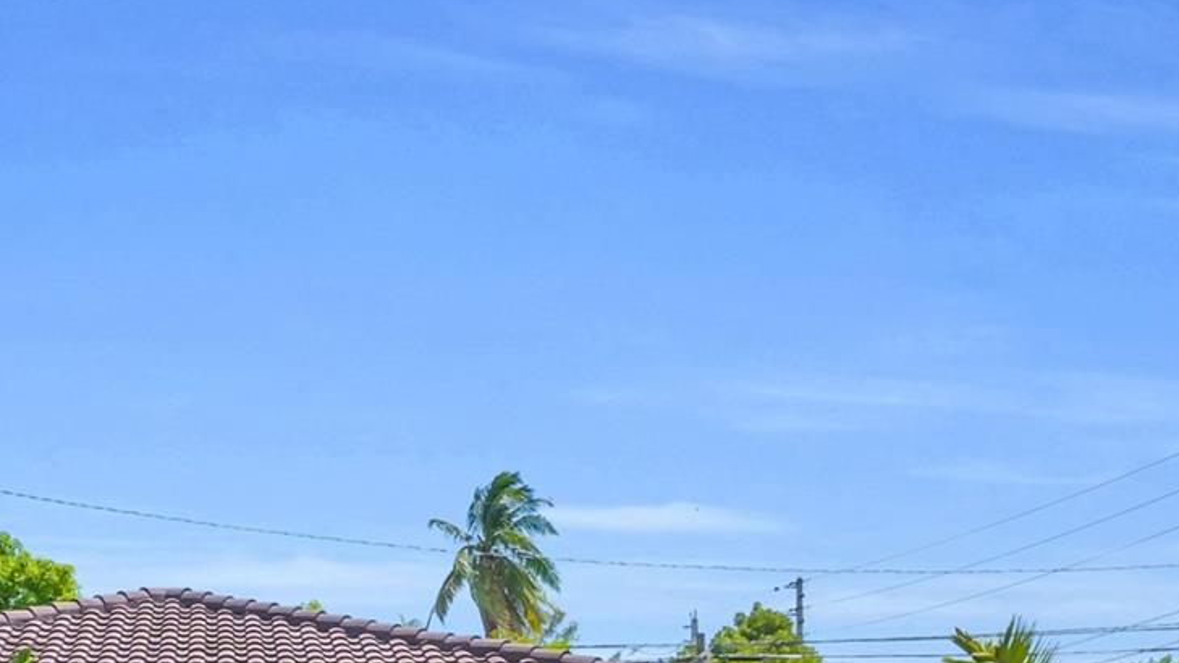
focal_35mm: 69
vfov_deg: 17.0
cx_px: 181
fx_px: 2157
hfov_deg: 29.6
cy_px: 699
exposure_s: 1/800
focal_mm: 20
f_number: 11
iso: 640
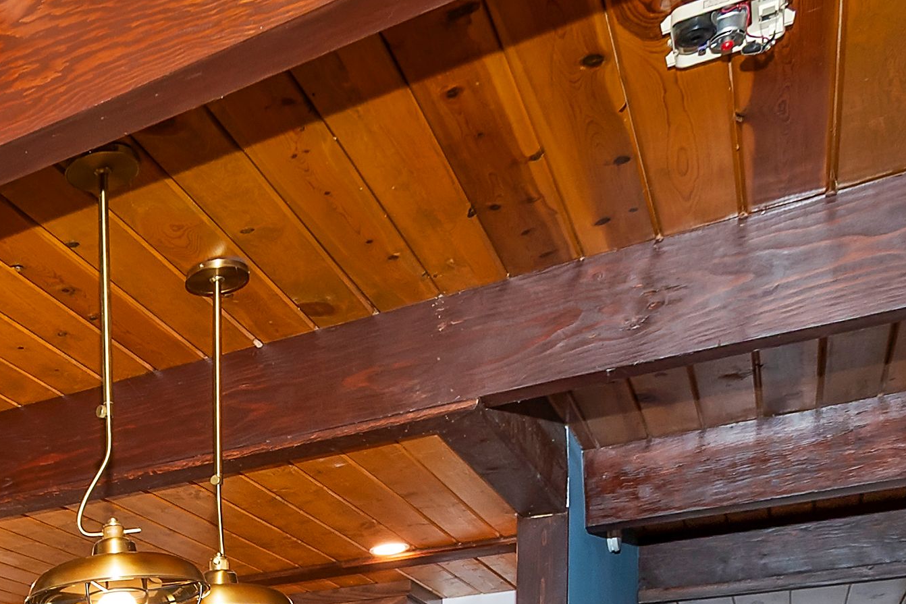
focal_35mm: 44
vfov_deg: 25.0
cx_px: -63
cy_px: 849
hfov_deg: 37.9
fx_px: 1107
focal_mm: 10
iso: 400
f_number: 8
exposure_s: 1/30
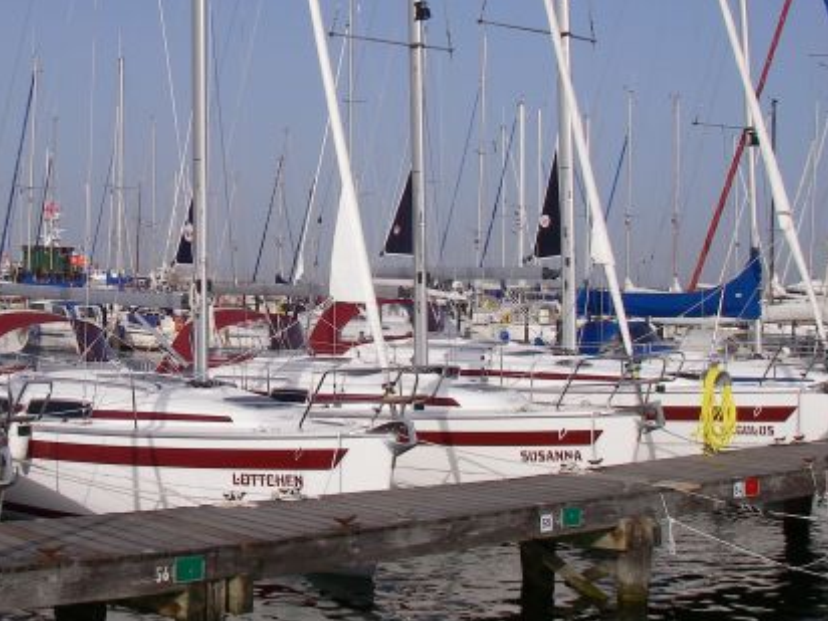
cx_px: 189
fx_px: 1411
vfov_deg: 24.7
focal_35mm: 59
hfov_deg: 32.0
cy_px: 219
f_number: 6.6
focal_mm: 6.3
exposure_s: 1/400
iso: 64
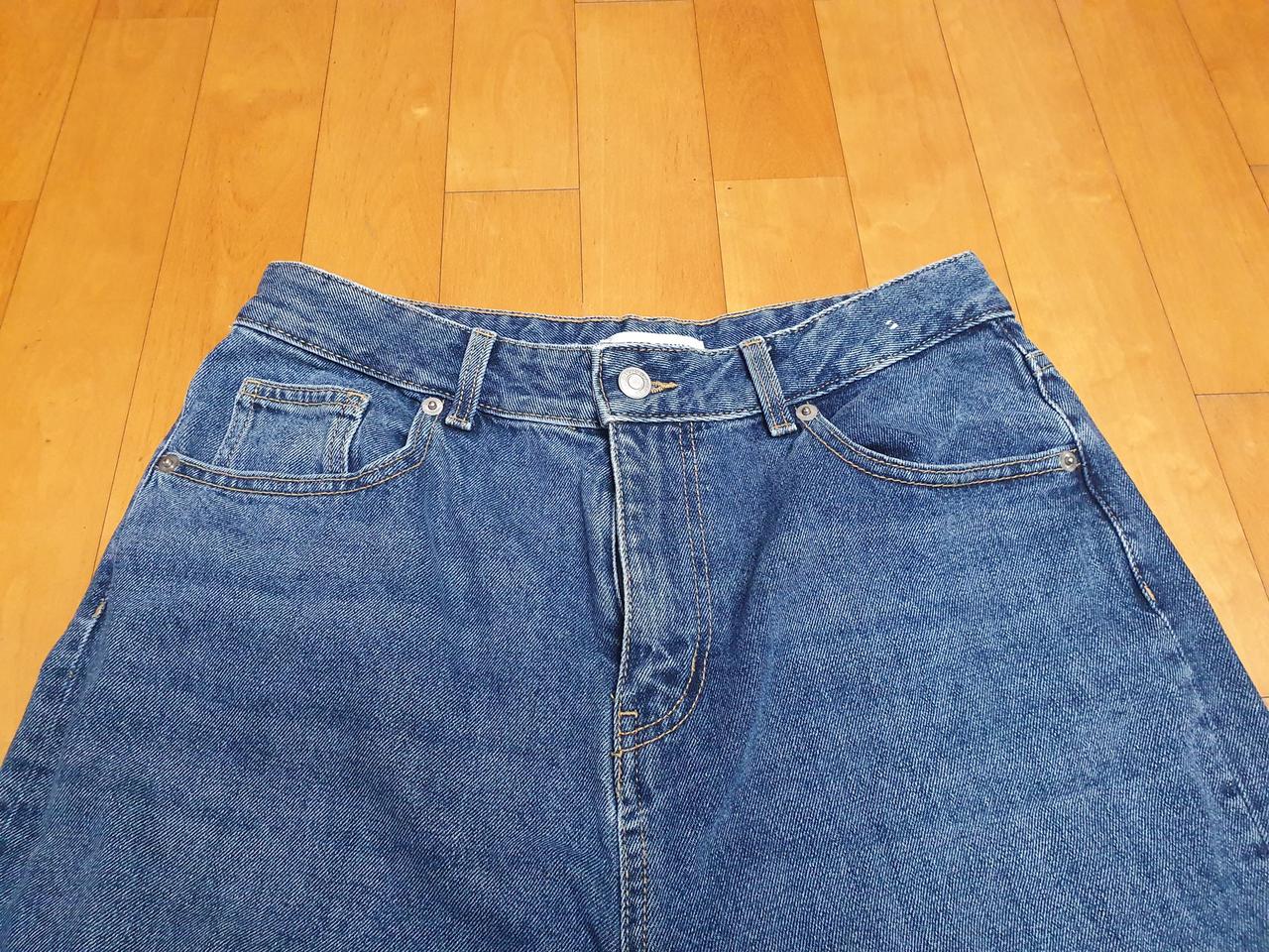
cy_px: 476
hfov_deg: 67.3
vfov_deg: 53.1
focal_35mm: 26
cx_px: 634
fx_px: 953
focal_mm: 4.32
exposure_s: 1/40
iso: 500
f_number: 2.4
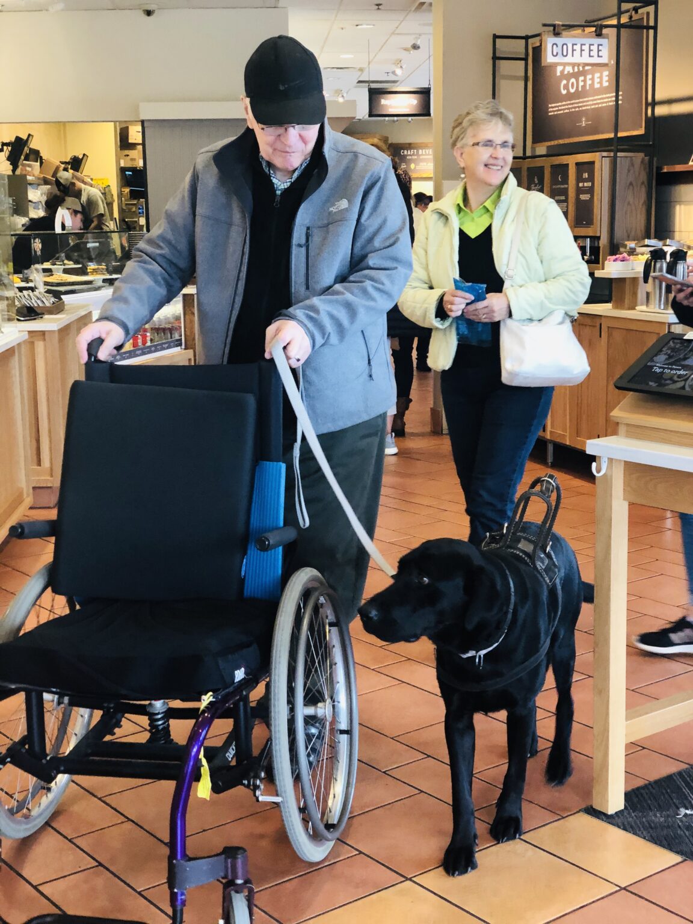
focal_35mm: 52
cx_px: 346
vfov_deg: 36.8
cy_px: 462
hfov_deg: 28.0
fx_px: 1388
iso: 100
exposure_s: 1/30
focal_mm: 6
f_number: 2.4
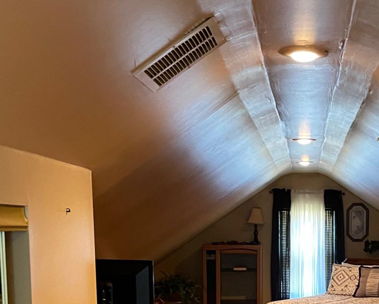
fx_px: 740
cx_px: 294
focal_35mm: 66
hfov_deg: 28.2
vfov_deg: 22.1
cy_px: 321
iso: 500
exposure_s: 1/30
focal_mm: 4.2
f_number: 1.6
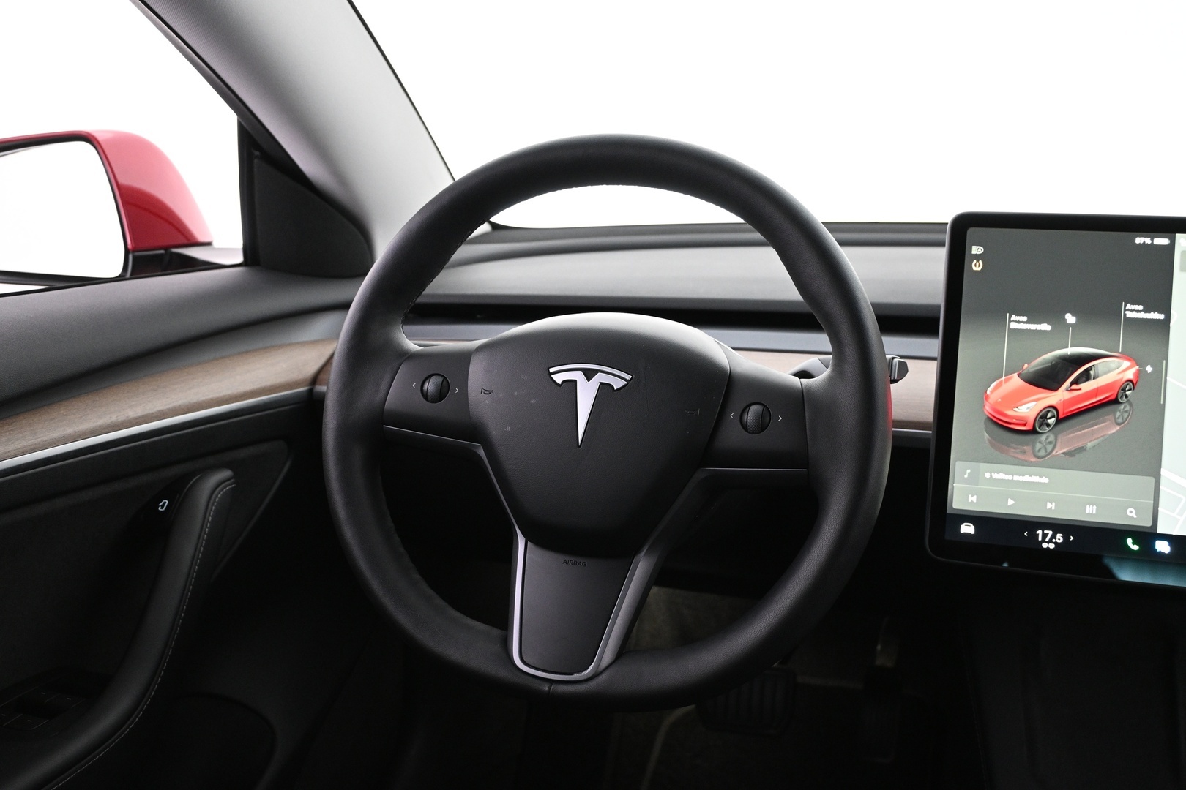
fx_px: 1235
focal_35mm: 38
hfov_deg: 51.3
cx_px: 593
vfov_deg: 35.5
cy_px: 395
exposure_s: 1/25
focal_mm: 25
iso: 1600
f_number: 4.2
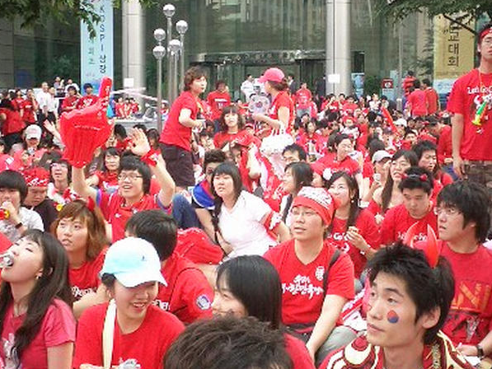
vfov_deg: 23.6
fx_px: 881
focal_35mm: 62
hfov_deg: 31.2
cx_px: 261
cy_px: 220
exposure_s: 1/80
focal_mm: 5.6
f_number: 3.5
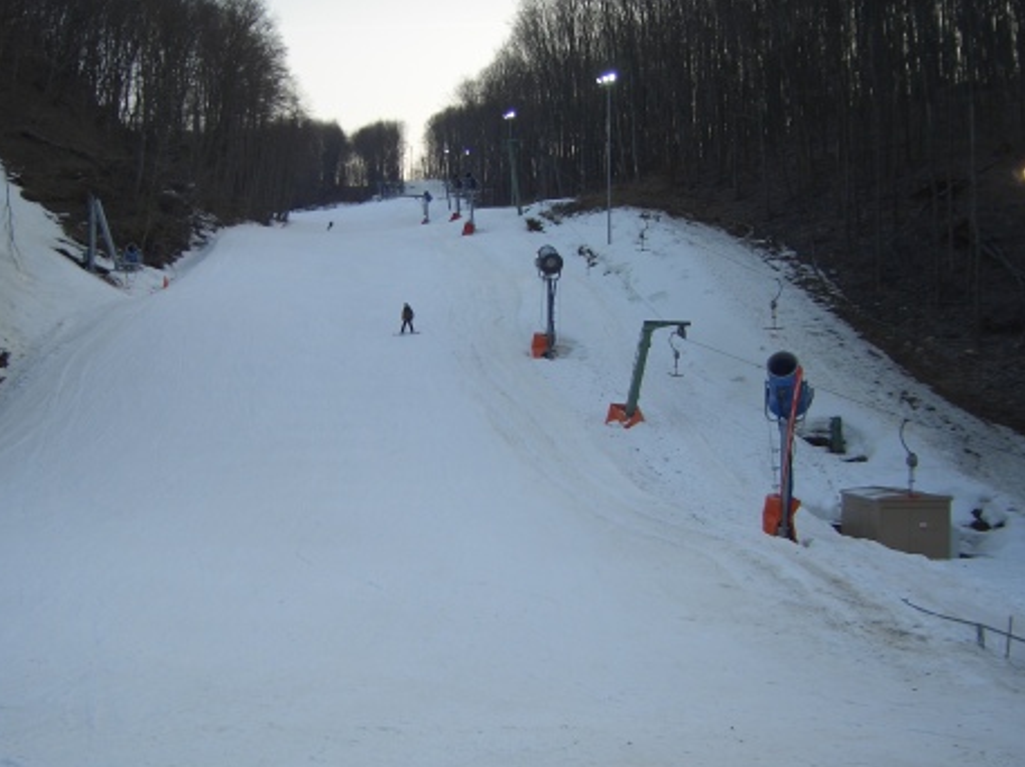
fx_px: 1213
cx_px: 491
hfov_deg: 45.8
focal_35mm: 41
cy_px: 399
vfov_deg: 35.1
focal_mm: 8
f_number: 2.8
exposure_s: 1/160
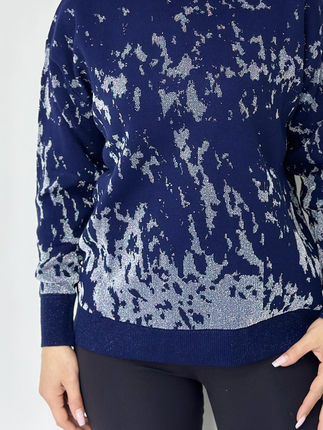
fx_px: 1045
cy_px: 88
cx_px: 225
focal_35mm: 84
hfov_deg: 17.5
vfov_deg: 23.0
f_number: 1.78
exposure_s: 1/100
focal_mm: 6.86
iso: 100
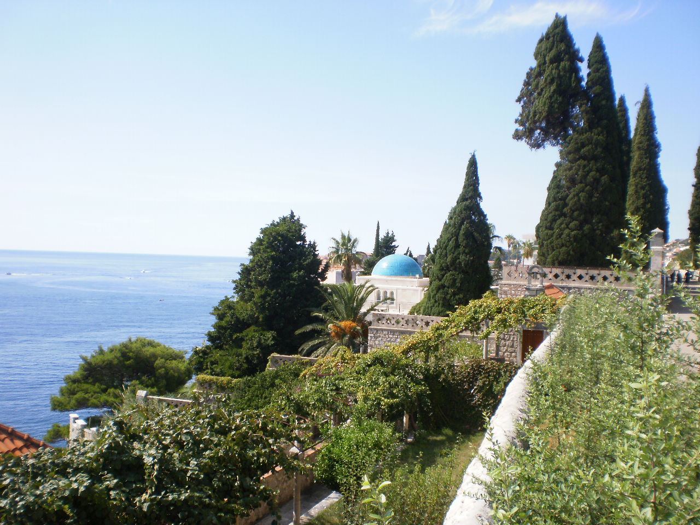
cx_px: 350
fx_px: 768
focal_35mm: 38
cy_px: 262
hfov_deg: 49.0
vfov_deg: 37.7
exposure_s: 1/500
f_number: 4.6
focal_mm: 6.3
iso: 100
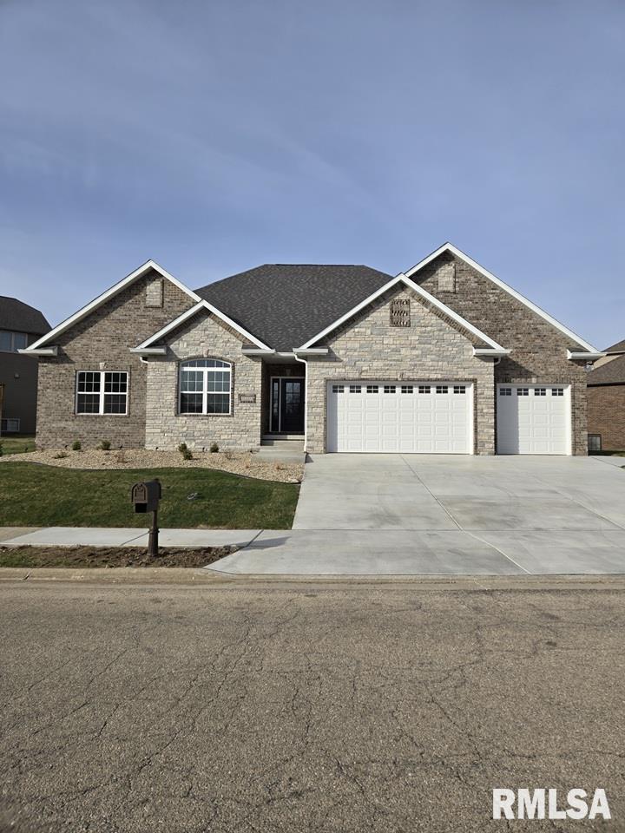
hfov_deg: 58.9
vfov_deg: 73.9
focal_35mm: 23
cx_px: 312
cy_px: 416
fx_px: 554
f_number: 1.8
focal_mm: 5.4
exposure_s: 1/2657
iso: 25
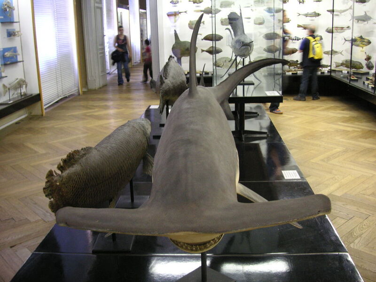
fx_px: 402
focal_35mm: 37
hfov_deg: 50.1
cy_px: 141
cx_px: 188
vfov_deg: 38.7
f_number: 2.8
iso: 100
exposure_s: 1/6
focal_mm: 6.1
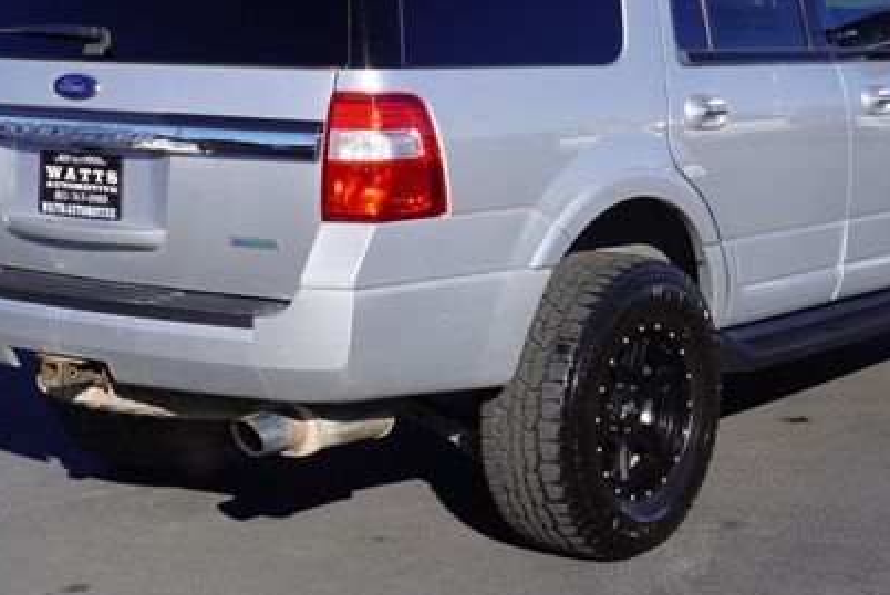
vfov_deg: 17.3
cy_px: 217
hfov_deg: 25.7
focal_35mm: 79
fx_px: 1950
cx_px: 472
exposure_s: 1/125
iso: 100
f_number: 11
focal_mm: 33
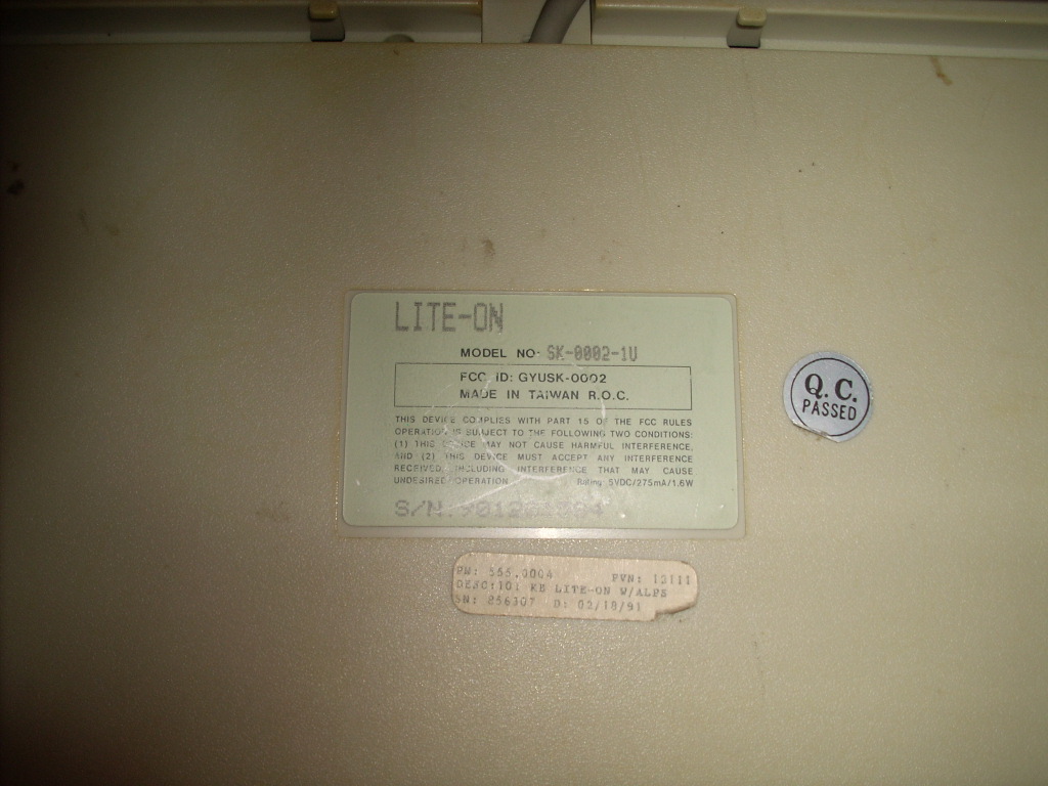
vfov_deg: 38.7
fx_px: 1120
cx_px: 524
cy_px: 393
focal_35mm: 37
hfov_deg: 50.1
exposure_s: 1/60
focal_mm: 6.2
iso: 64
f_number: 5.6
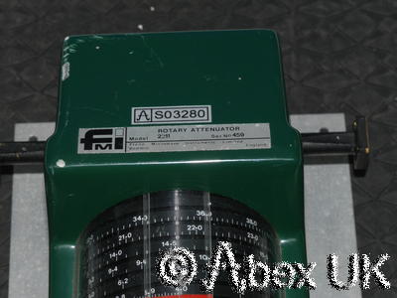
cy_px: 149
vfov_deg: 13.5
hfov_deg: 17.9
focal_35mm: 110
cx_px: 198
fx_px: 1262
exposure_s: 1/60
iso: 400
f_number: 11
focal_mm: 55
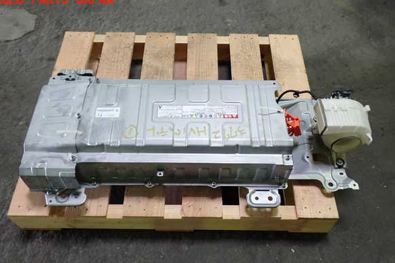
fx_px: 351
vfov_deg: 41.1
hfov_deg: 58.7
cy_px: 143
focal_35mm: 32
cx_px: 193
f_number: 2.3
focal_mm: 5.4
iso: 200
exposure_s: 1/50
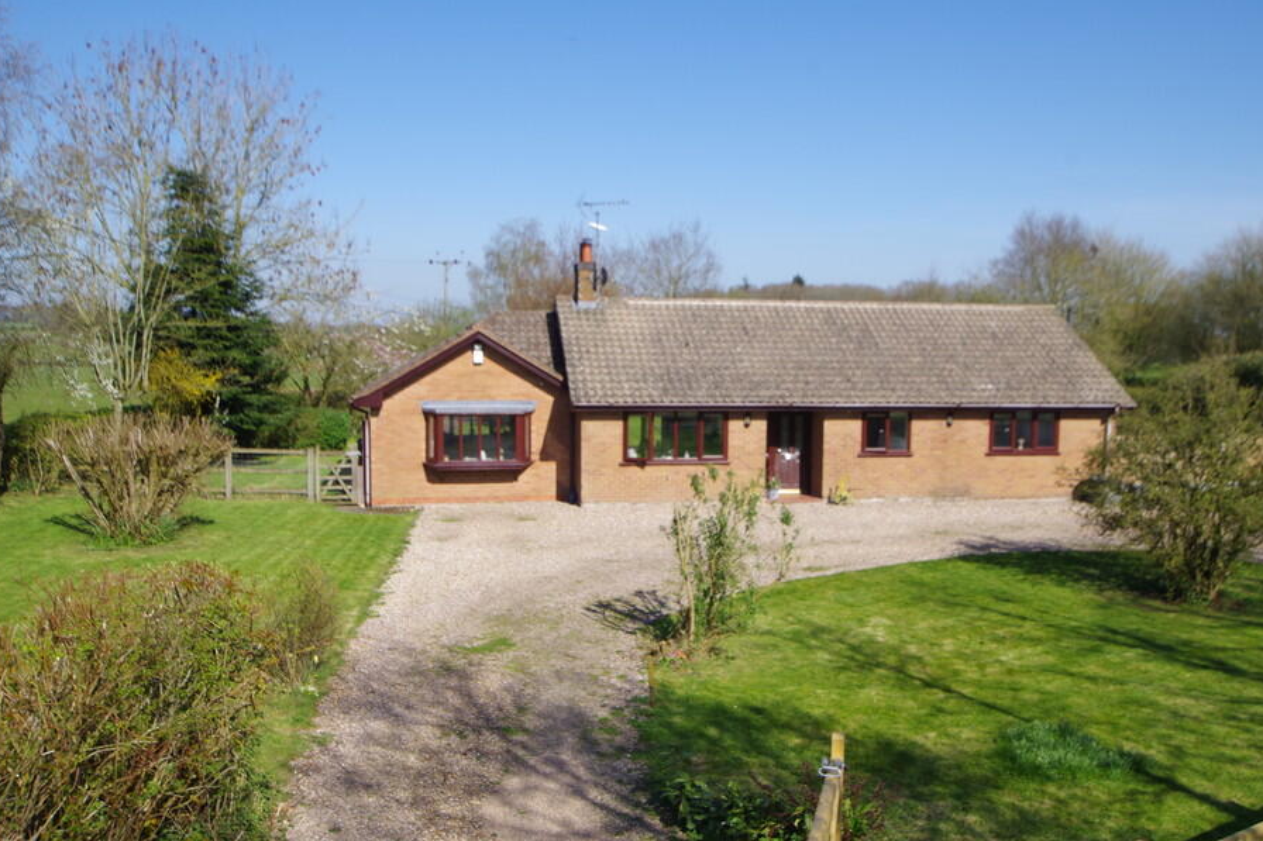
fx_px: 1142
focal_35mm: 33
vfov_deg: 40.4
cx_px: 660
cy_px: 420
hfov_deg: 57.8
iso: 100
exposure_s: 1/100
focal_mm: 19
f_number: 11
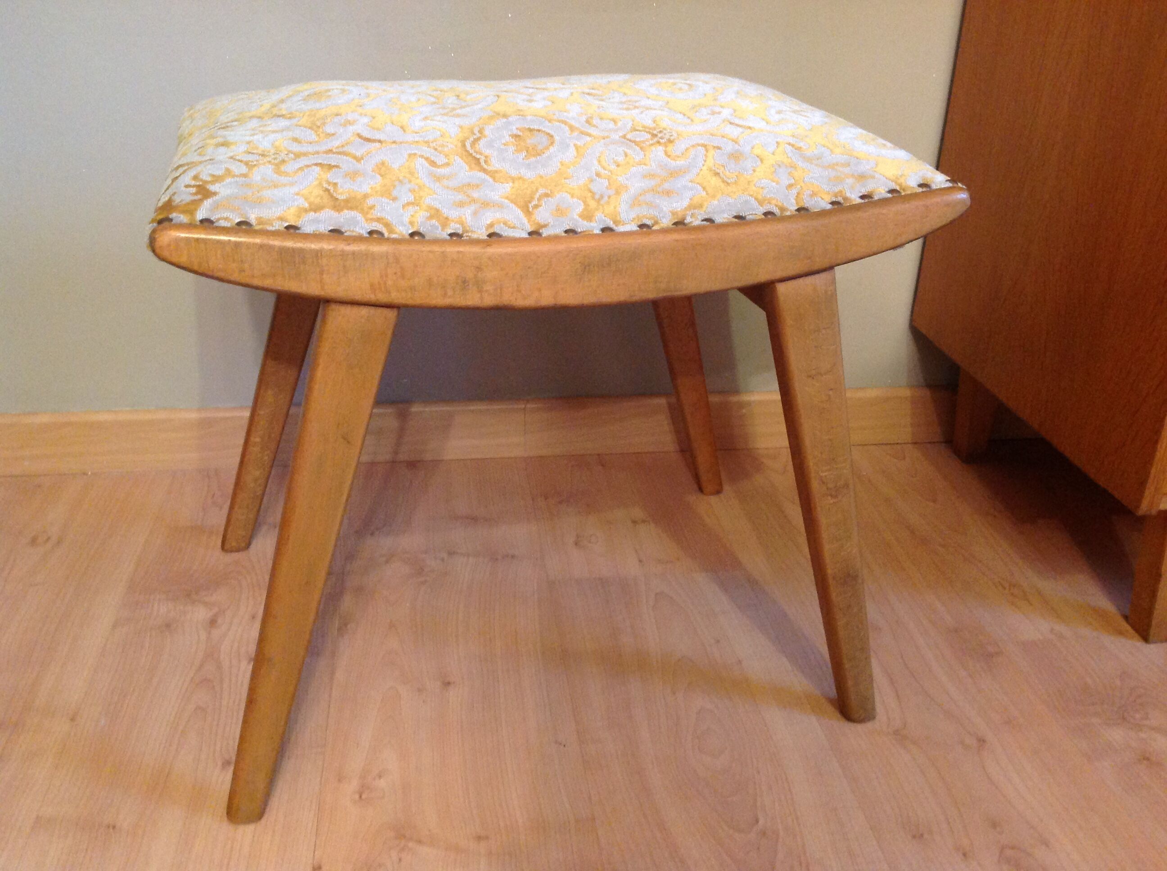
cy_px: 436
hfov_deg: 52.7
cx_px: 584
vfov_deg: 40.6
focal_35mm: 35
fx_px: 1178
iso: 250
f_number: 2.4
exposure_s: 1/15
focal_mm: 4.28
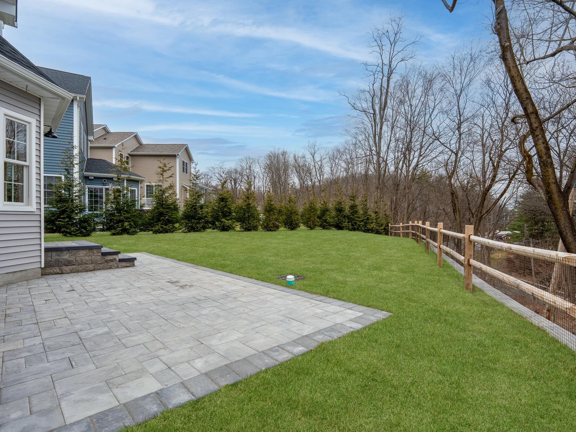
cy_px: 224
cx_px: 319
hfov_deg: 87.4
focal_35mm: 18
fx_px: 299
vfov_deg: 71.6
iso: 100
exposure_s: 1/2500
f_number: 8
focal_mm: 16
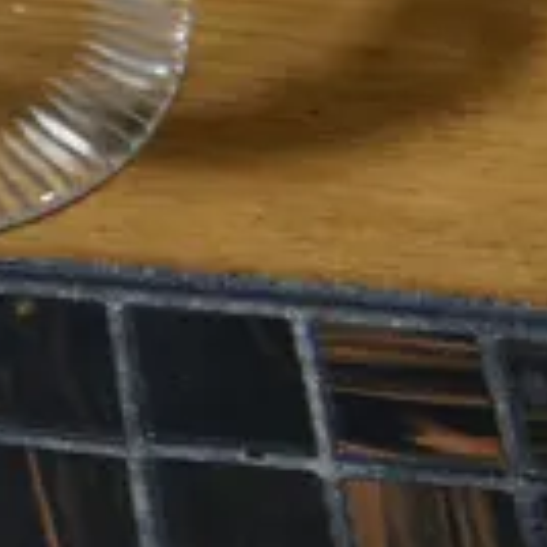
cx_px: -1070
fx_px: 4344
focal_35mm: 243
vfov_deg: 6.8
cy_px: -737
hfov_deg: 6.6
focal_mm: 18
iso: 250
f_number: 4
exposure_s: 1/60
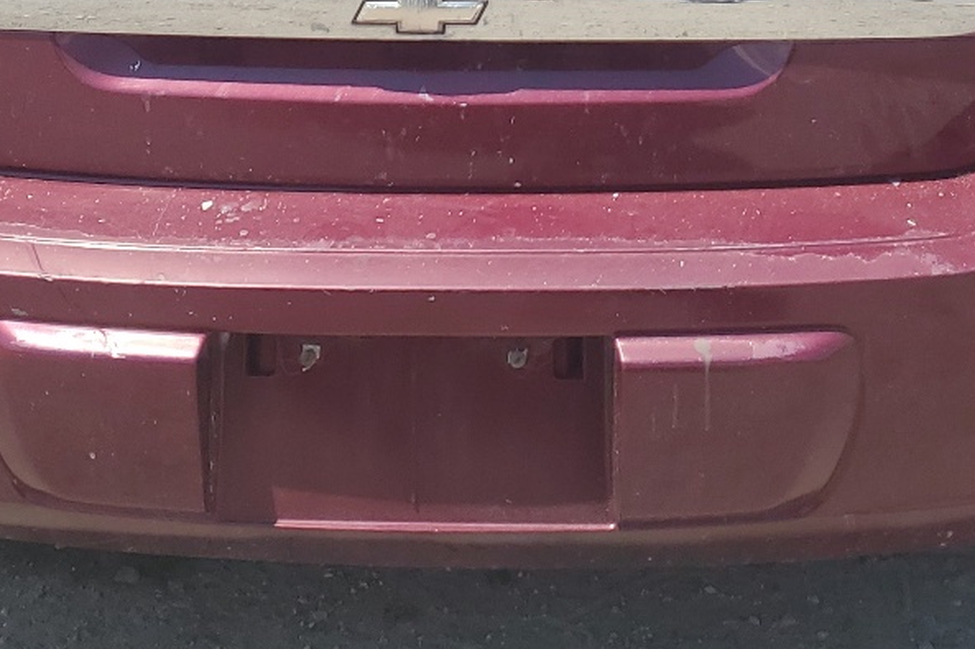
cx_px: 541
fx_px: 1976
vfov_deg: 17.2
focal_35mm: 73
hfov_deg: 27.7
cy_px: -255
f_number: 1.5
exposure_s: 1/3333
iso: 50
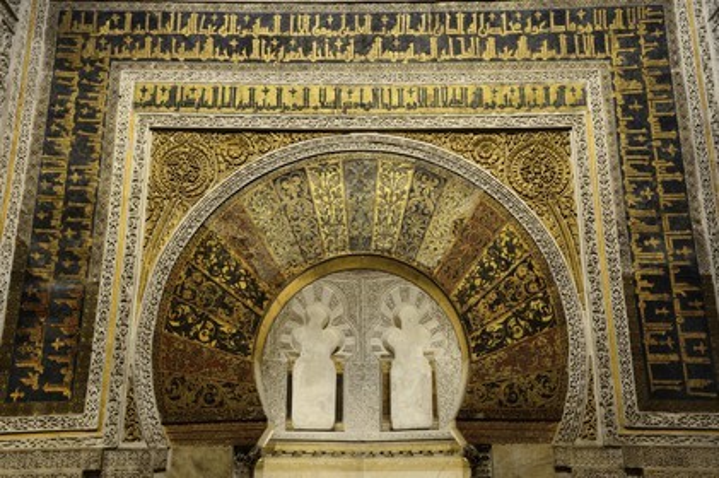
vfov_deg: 35.0
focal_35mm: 38
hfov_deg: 50.7
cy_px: 239
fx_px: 758
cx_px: 360
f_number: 5.6
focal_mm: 38
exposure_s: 1/5
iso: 800
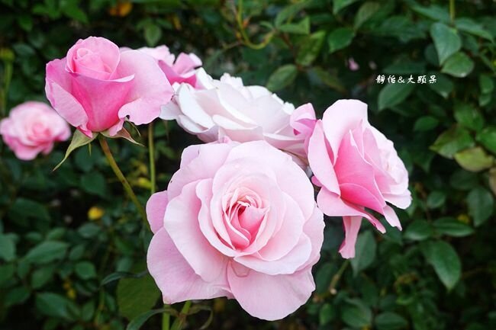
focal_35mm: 36
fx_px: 496
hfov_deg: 53.1
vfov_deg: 36.9
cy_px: 165
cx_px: 248
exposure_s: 1/500
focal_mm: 13.29
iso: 125
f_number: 4
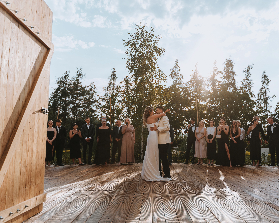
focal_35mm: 32
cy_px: 110
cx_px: 161
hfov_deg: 55.4
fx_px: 264
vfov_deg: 45.8
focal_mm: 28
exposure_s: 1/2000
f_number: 2.8
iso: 100
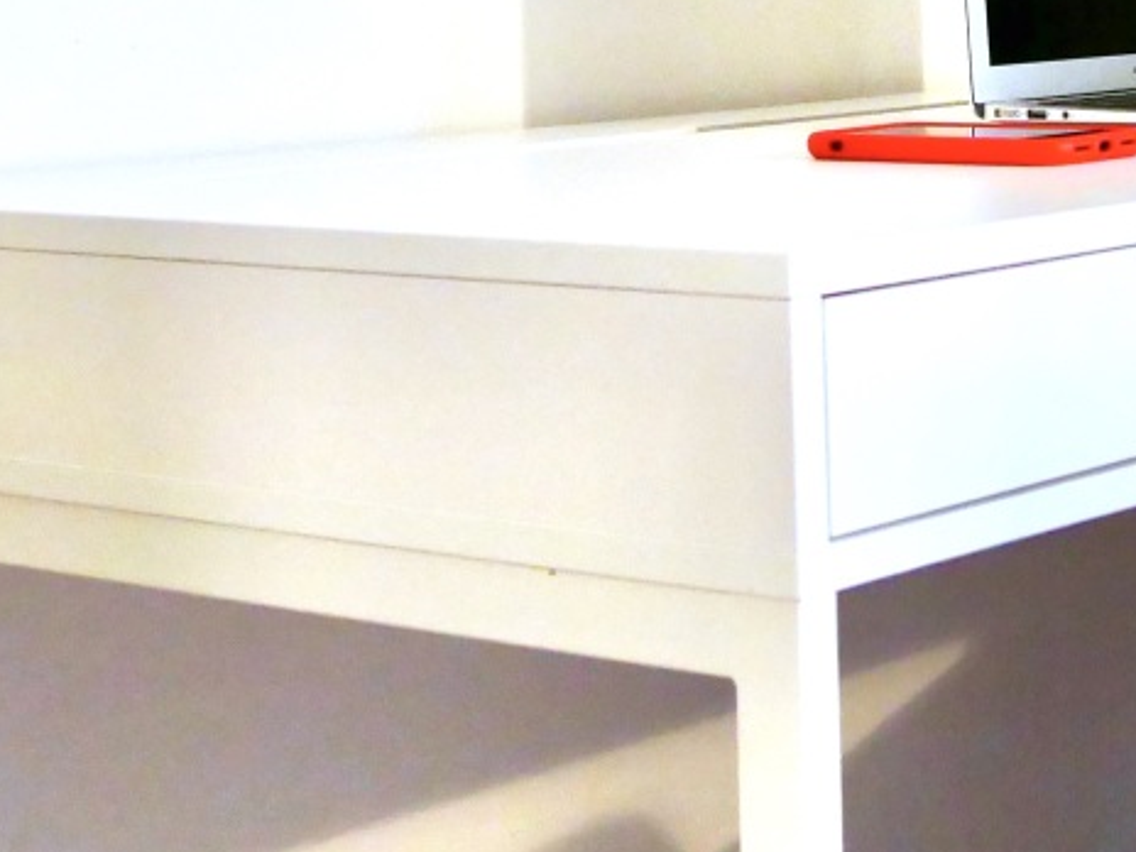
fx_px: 3183
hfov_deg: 19.7
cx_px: 1102
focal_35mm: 97
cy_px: -181
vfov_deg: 14.7
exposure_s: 1/60
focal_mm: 15
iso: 1250
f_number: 3.6
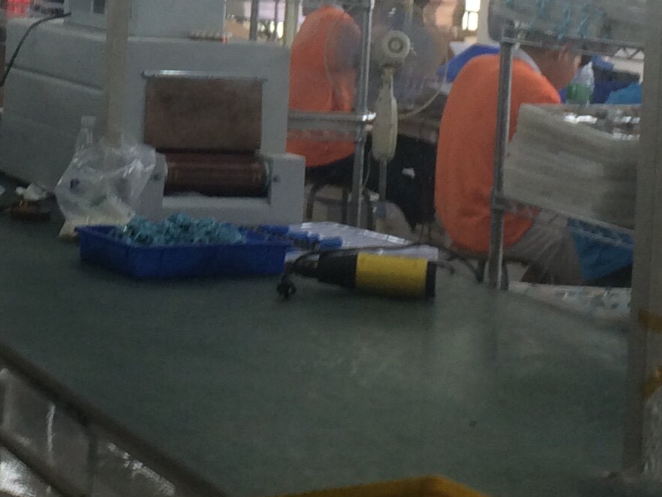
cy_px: -112
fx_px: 2065
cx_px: 46
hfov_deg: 17.9
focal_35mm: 108
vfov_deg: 13.3
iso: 50
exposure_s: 1/50
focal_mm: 4.15
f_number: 2.2
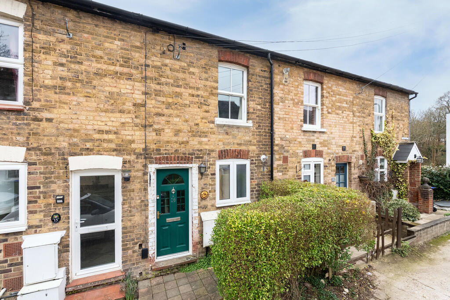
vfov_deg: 72.1
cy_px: 150
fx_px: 206
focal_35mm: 16
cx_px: 225
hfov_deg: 94.9
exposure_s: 1/500
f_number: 7.1
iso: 2000
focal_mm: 16.5
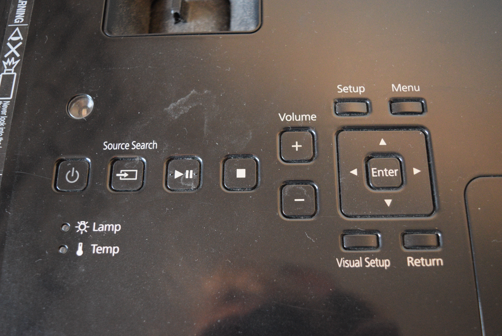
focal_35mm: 39
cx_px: 251
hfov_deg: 49.5
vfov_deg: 34.3
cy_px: 168
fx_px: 544
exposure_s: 1/60
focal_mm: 26
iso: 4000
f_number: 4
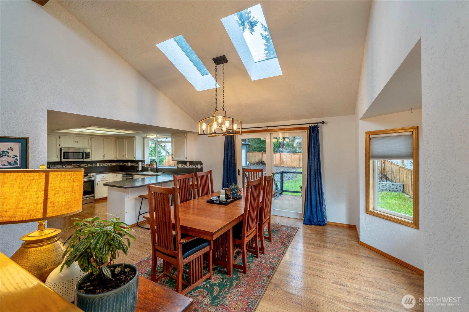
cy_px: 156
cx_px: 234
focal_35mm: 14
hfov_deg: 104.3
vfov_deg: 81.2
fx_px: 182
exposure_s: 1/100
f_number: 8
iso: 320
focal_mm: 14
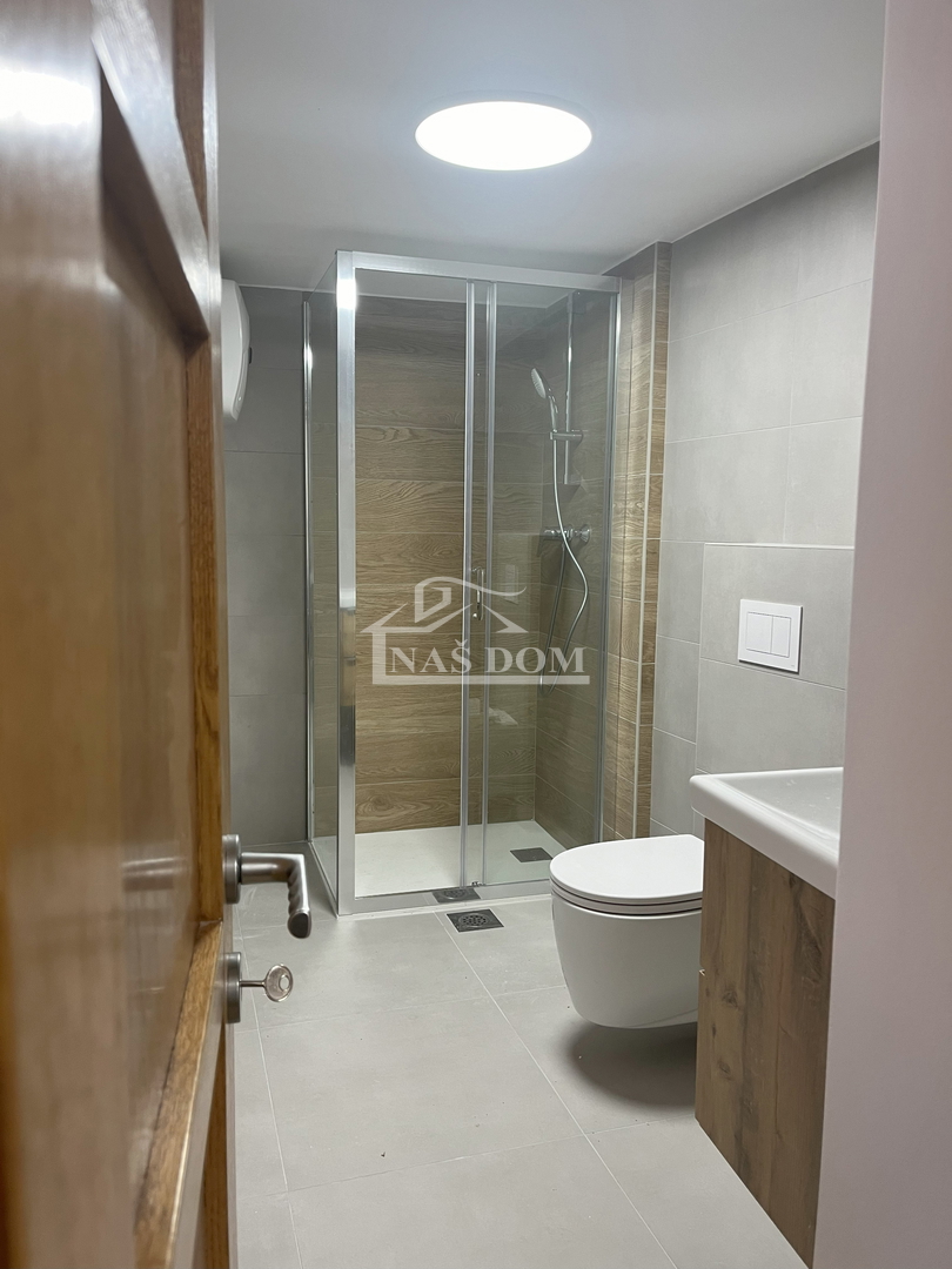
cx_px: 476
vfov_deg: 67.3
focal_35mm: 26
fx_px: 953
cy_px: 634
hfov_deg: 53.1
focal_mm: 5.1
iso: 64
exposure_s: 1/50
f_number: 1.6
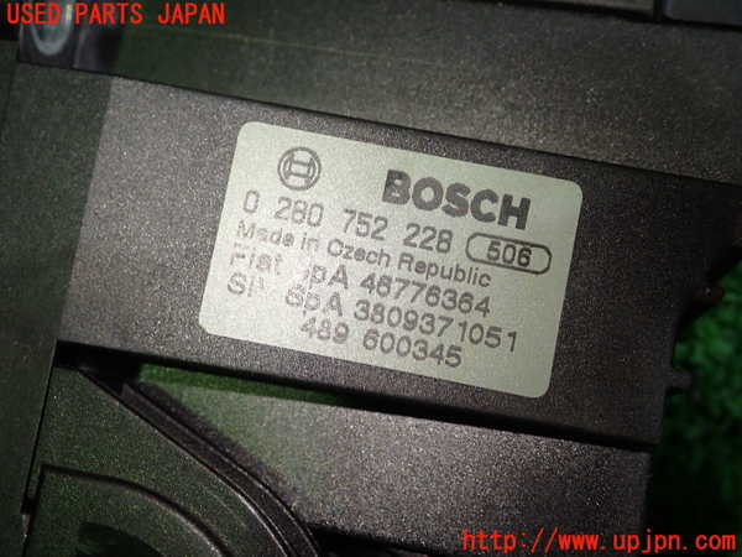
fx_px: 1072
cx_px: 371
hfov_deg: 38.2
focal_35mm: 50
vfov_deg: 29.1
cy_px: 278
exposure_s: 1/50
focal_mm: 9.01
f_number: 3.2
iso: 200
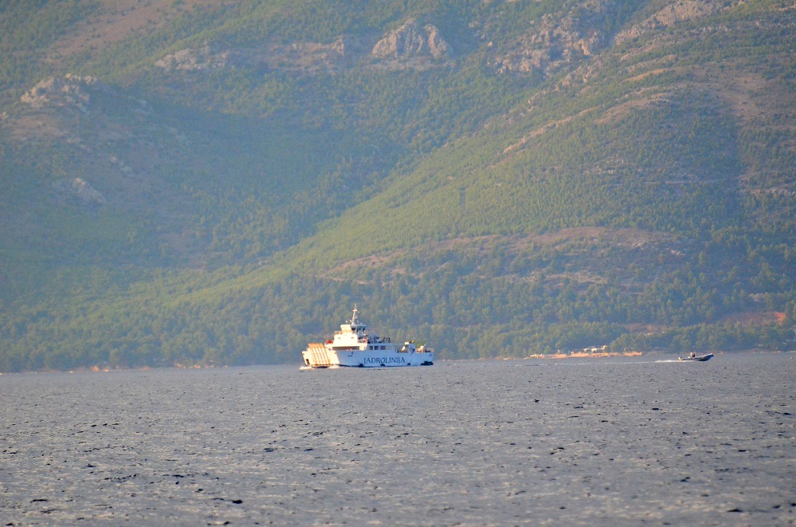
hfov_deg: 5.3
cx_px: 398
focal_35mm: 390
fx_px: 8603
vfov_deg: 3.5
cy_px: 264
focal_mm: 260
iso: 5000
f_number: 5.6
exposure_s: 1/6400
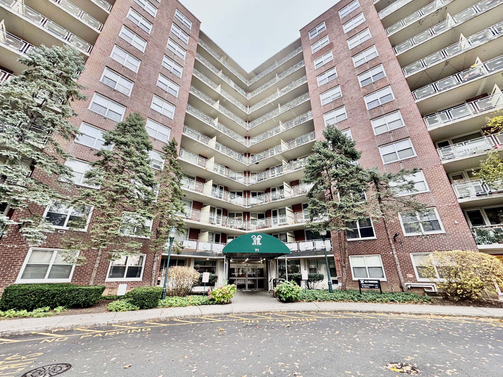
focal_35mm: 14
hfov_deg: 102.1
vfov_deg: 85.7
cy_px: 188
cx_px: 252
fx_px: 203
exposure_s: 1/99
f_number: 2.2
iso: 100
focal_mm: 2.22
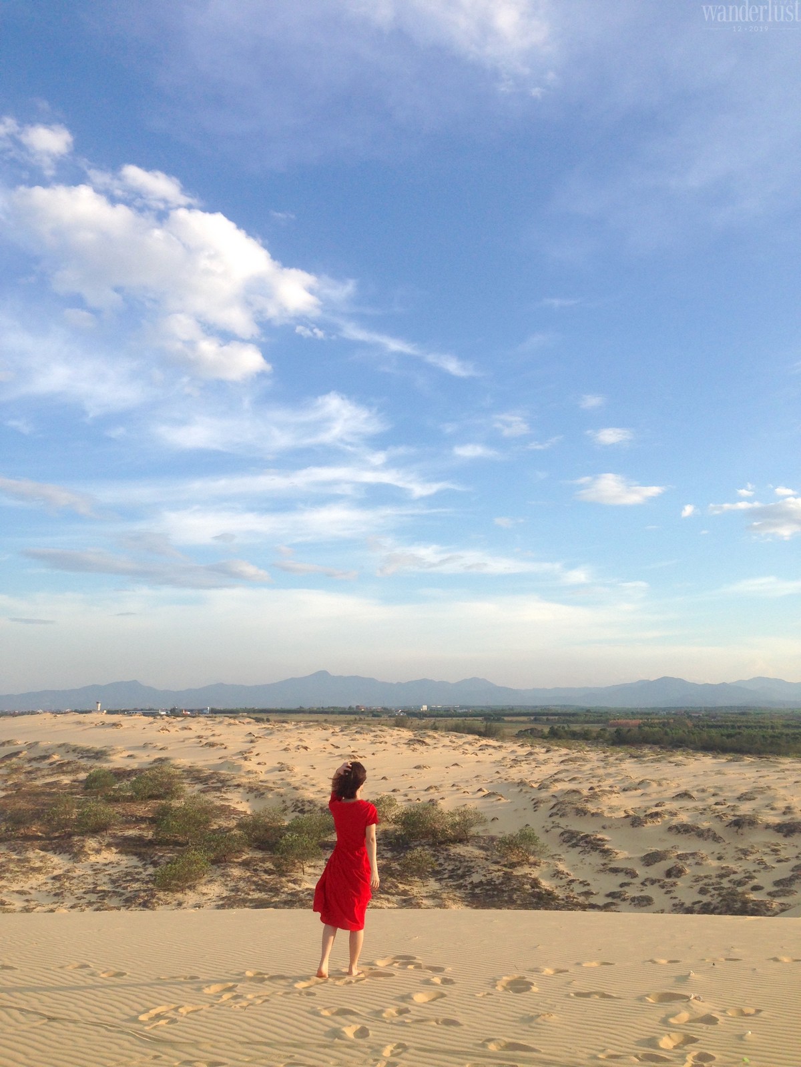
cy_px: 534
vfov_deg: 55.4
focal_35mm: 33
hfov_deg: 42.9
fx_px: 1018
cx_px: 400
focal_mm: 4.12
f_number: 2.4
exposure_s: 1/1261
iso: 50
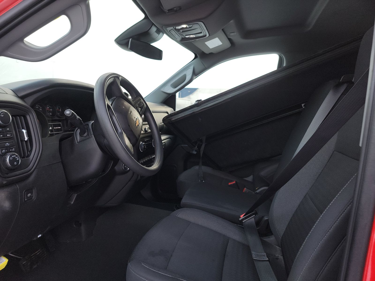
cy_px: 140
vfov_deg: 56.8
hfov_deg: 71.6
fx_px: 260
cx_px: 188
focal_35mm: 24
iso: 60
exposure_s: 1/59
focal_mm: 6.7
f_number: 1.8
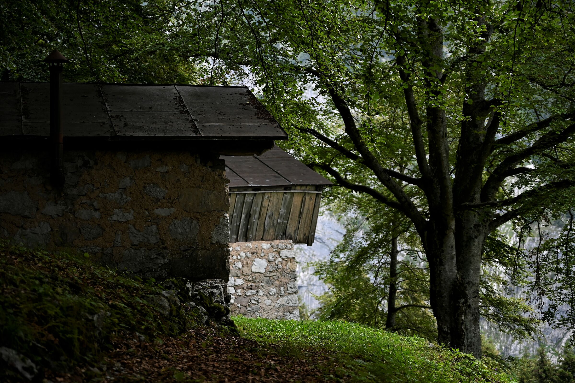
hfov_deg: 31.4
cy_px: 192
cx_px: 288
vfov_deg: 21.2
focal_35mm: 64
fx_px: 1022
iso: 1000
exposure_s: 1/250
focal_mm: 64
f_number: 4
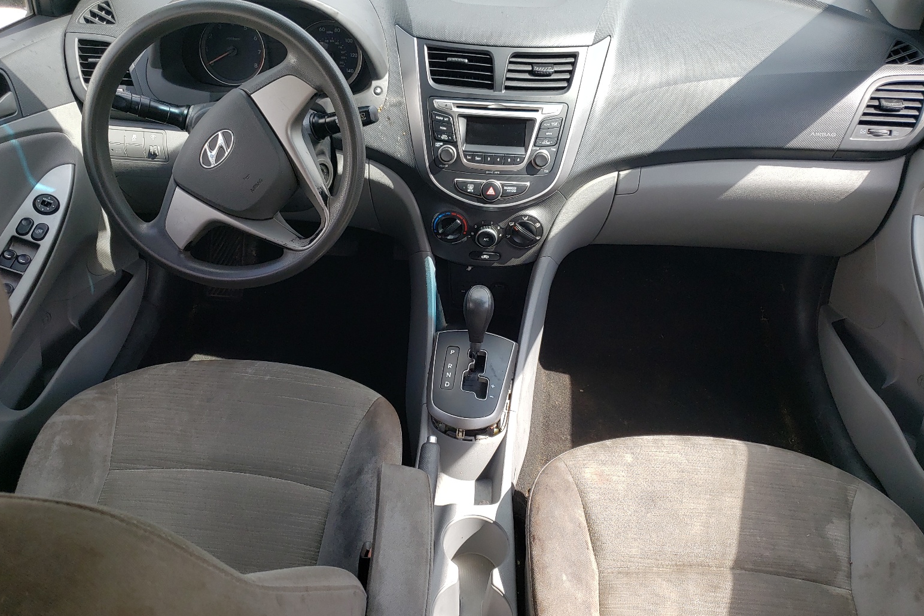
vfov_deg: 46.4
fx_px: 719
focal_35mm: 28
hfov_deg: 65.5
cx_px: 450
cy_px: 310
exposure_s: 1/556
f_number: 1.5
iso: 50
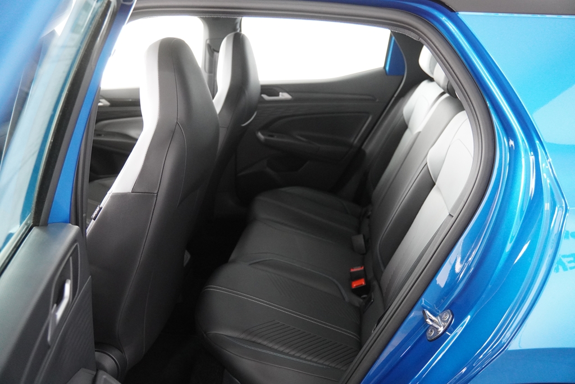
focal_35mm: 30
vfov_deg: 43.6
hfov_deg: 61.9
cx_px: 288
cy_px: 192
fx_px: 479
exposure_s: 1/160
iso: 3200
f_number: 2.8
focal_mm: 20
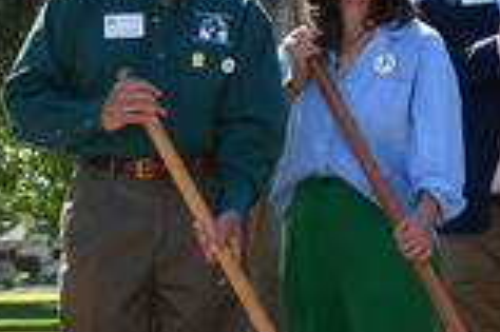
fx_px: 2553
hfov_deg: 10.9
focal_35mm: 184
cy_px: 22
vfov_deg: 7.4
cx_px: 674
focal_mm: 34
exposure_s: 1/250
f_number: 5.6
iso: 100
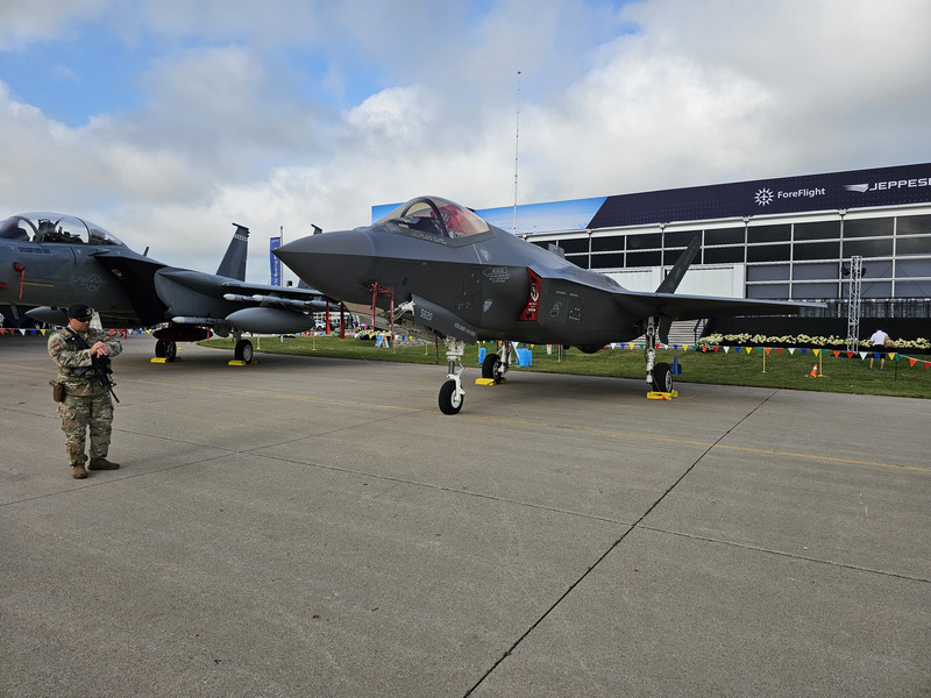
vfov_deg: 58.9
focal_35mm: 23
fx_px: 619
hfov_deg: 73.9
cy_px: 349
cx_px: 466
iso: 10
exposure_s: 1/738
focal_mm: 6.3
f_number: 1.7
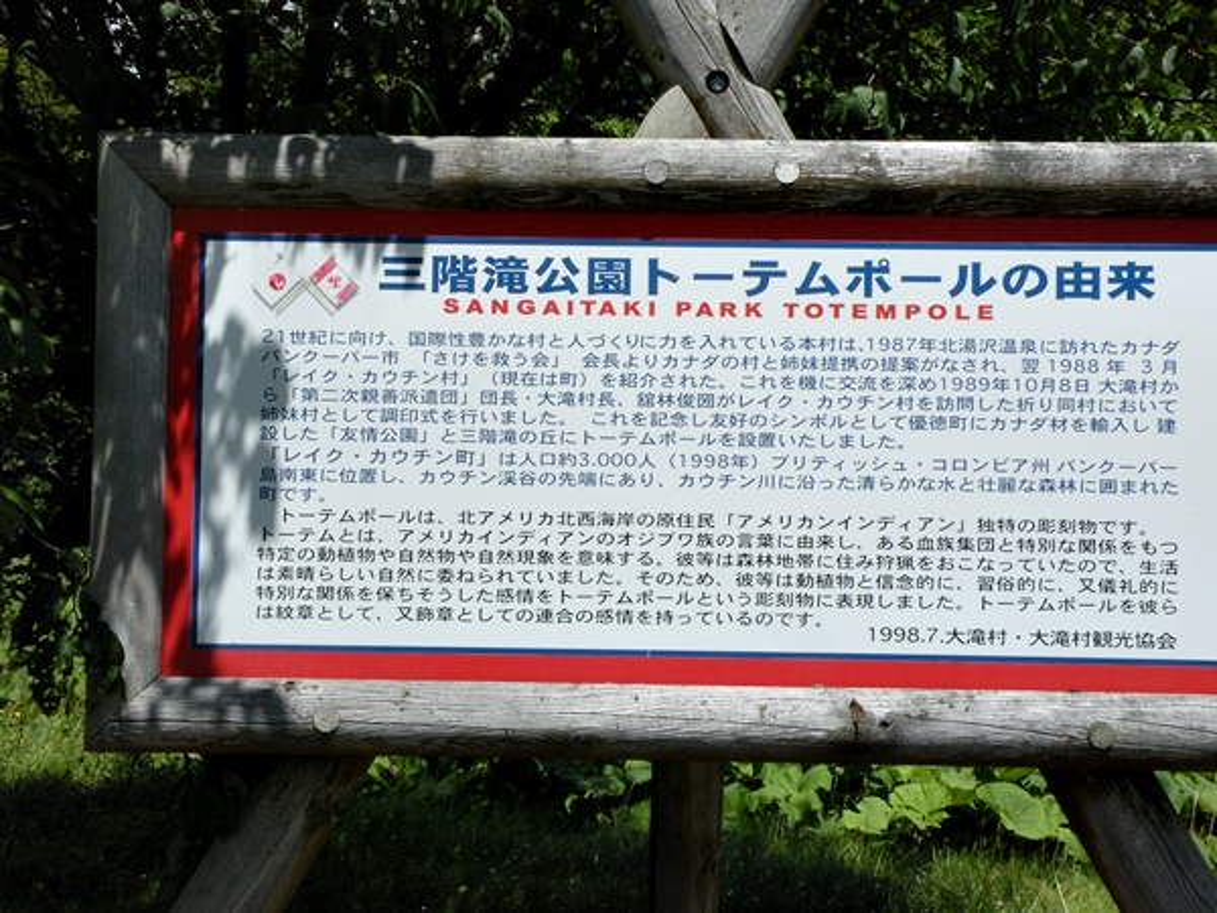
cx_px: 608
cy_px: 456
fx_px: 1477
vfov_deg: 34.3
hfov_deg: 44.8
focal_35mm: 42
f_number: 7.1
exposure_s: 1/304
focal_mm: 7.4
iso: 64
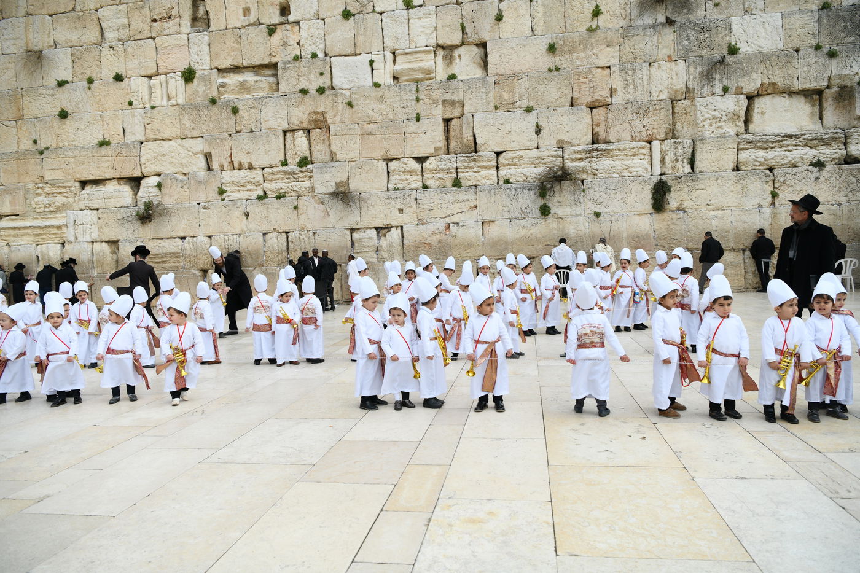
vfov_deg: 53.1
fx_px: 573
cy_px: 286
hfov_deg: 73.8
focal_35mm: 24
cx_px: 430
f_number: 4
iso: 200
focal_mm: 24
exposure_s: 1/2000
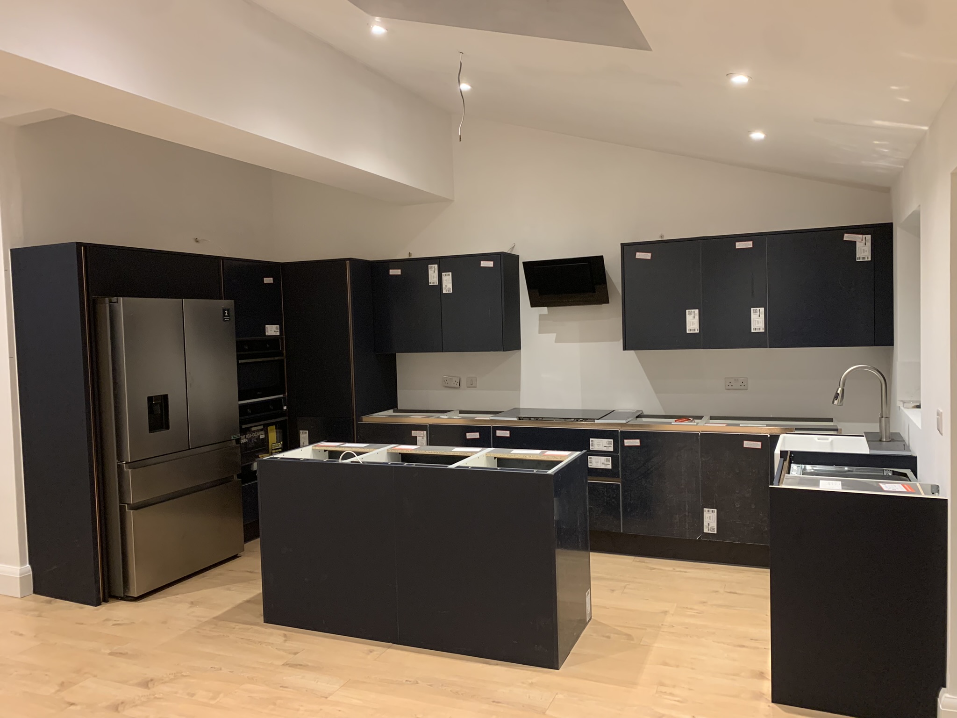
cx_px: 478
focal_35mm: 26
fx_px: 719
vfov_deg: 53.1
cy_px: 359
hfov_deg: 67.3
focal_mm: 4.25
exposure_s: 1/50
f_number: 1.8
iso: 400
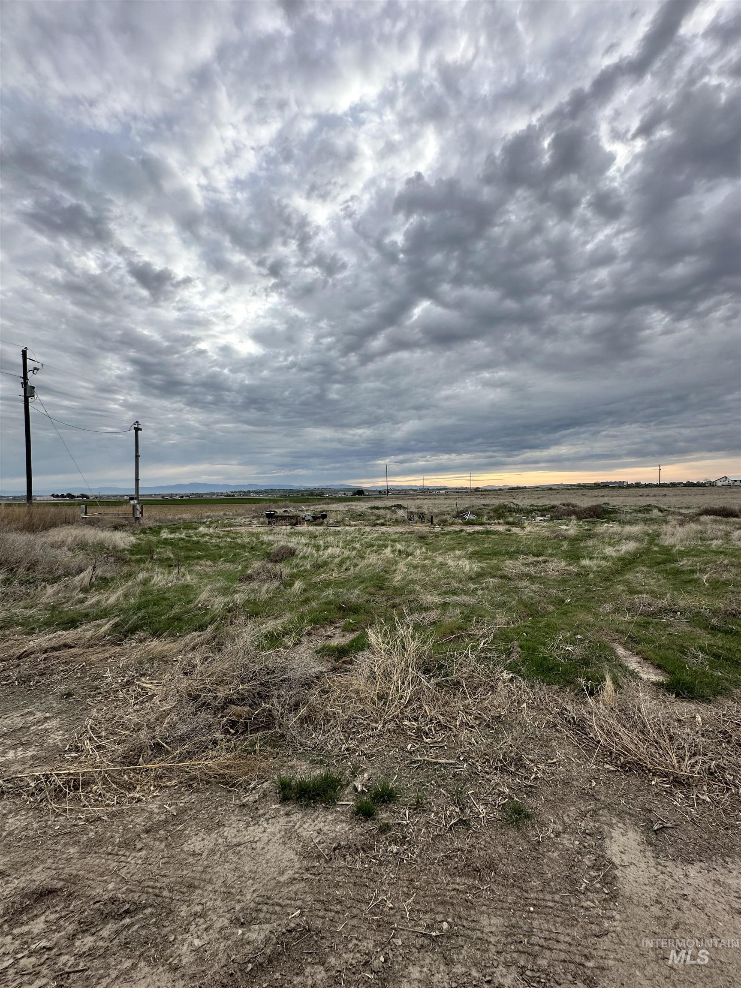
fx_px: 400
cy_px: 494
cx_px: 370
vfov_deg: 102.1
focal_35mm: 14
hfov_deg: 85.7
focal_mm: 2.22
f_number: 2.2
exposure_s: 1/1052
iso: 40
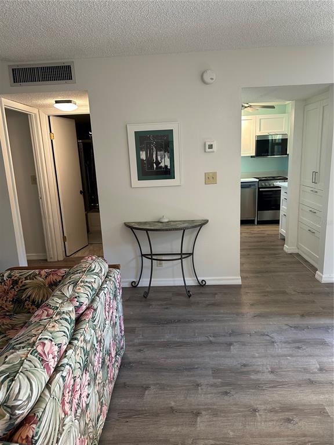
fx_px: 309
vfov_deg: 71.6
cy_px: 222
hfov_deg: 56.8
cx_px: 167
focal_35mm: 24
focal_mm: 6.86
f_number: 1.78
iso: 160
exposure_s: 1/60
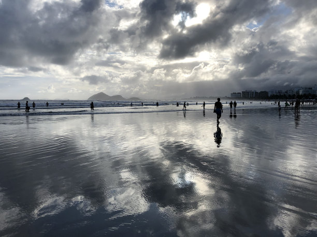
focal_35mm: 28
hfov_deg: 63.4
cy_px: 118
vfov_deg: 49.7
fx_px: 256
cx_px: 158
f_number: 1.8
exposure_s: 1/4808
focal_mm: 3.99
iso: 25
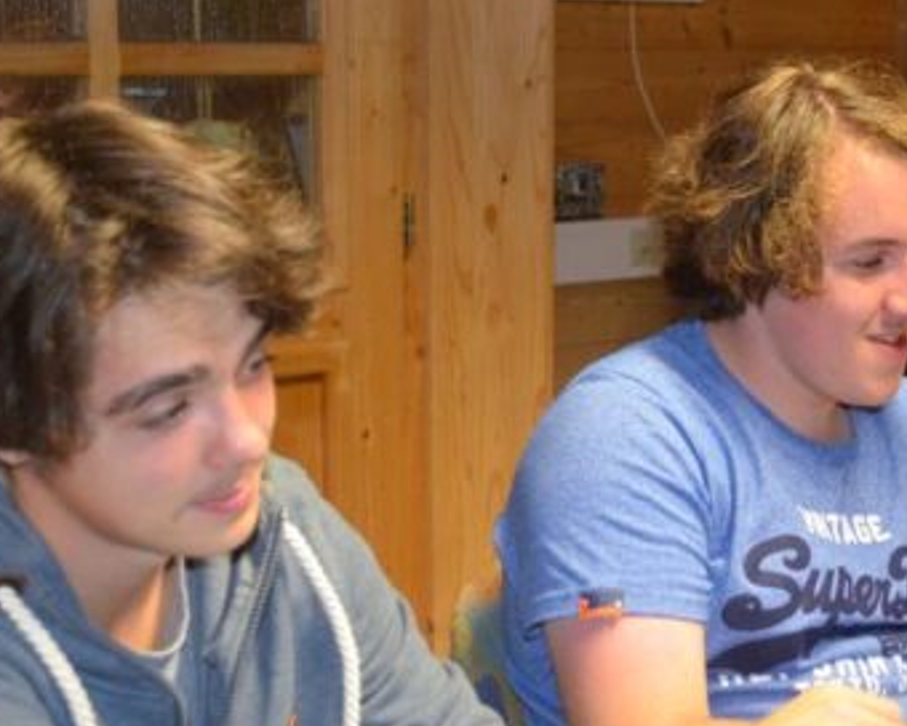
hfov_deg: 25.1
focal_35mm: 74
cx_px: 771
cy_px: 384
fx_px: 1986
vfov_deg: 20.7
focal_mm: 28
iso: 2500
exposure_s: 1/60
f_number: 4.5
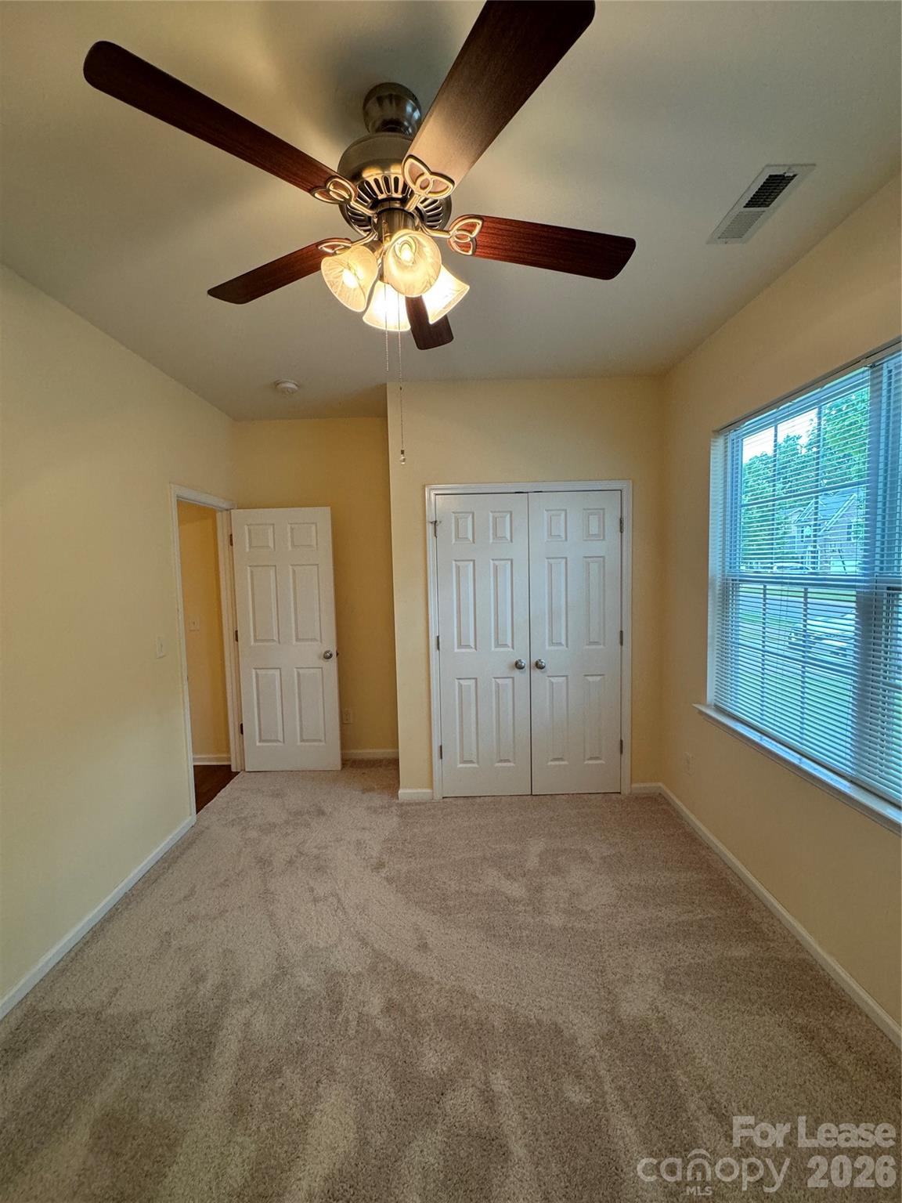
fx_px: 486
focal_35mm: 14
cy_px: 602
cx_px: 451
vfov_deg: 102.1
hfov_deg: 85.7
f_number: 2.2
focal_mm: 2.22
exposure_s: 1/120
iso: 250
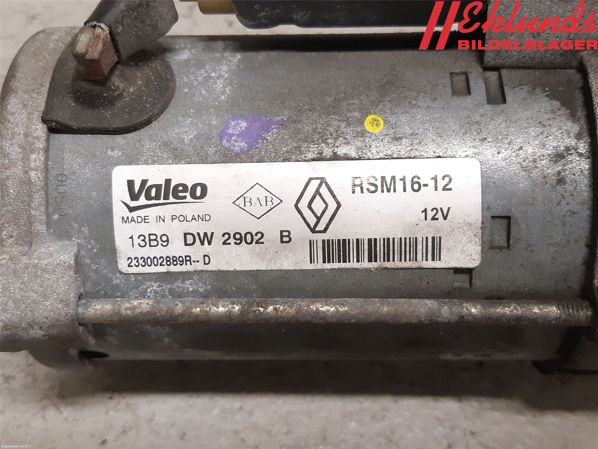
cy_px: 224
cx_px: 299
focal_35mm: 26
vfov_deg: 53.1
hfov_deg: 67.3
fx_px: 449
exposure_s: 1/50
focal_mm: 3.93
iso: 200
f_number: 1.7
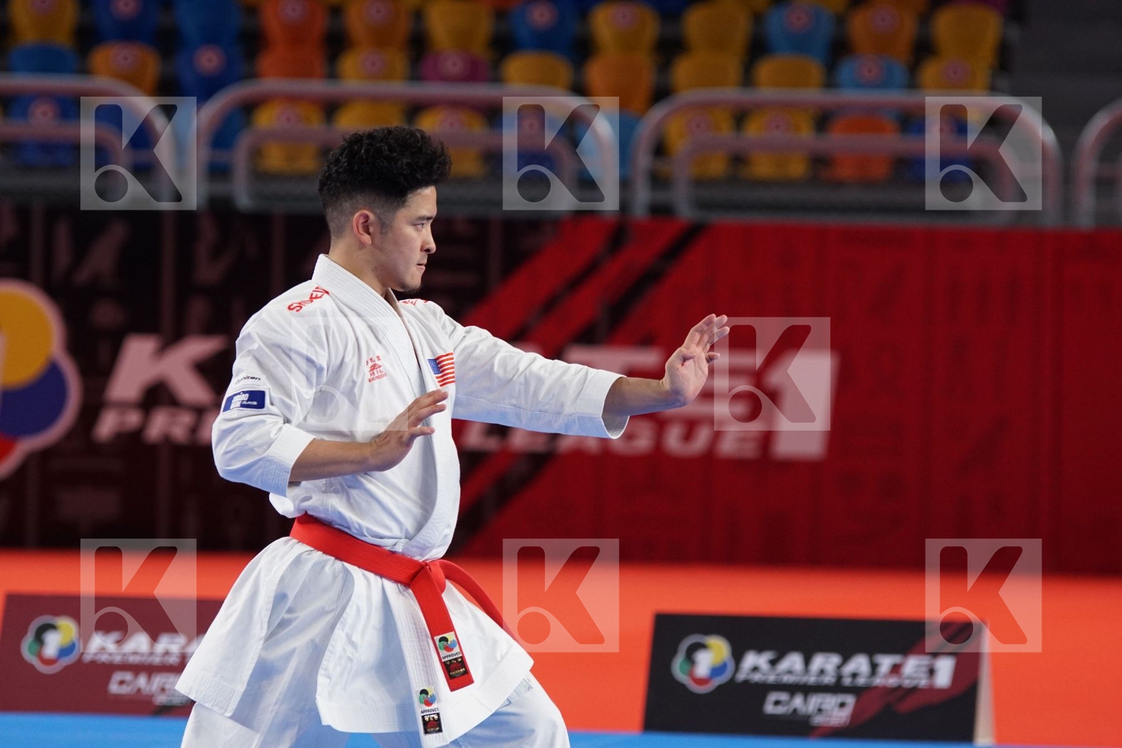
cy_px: 374
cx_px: 561
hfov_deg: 9.1
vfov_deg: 6.1
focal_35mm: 225
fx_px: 7012
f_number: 3.2
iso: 800
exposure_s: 1/400
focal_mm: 150
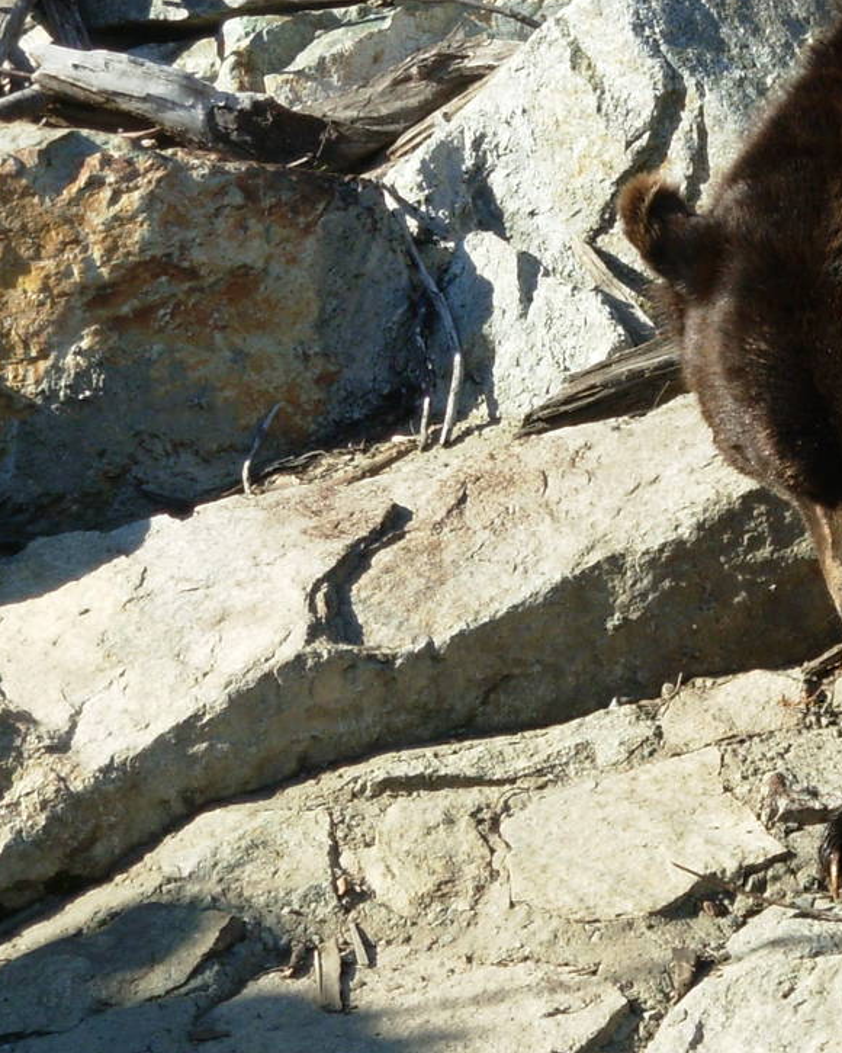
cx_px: 1127
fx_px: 6978
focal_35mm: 224
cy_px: 357
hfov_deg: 6.8
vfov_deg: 8.6
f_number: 4
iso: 50
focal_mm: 17.2
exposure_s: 1/304
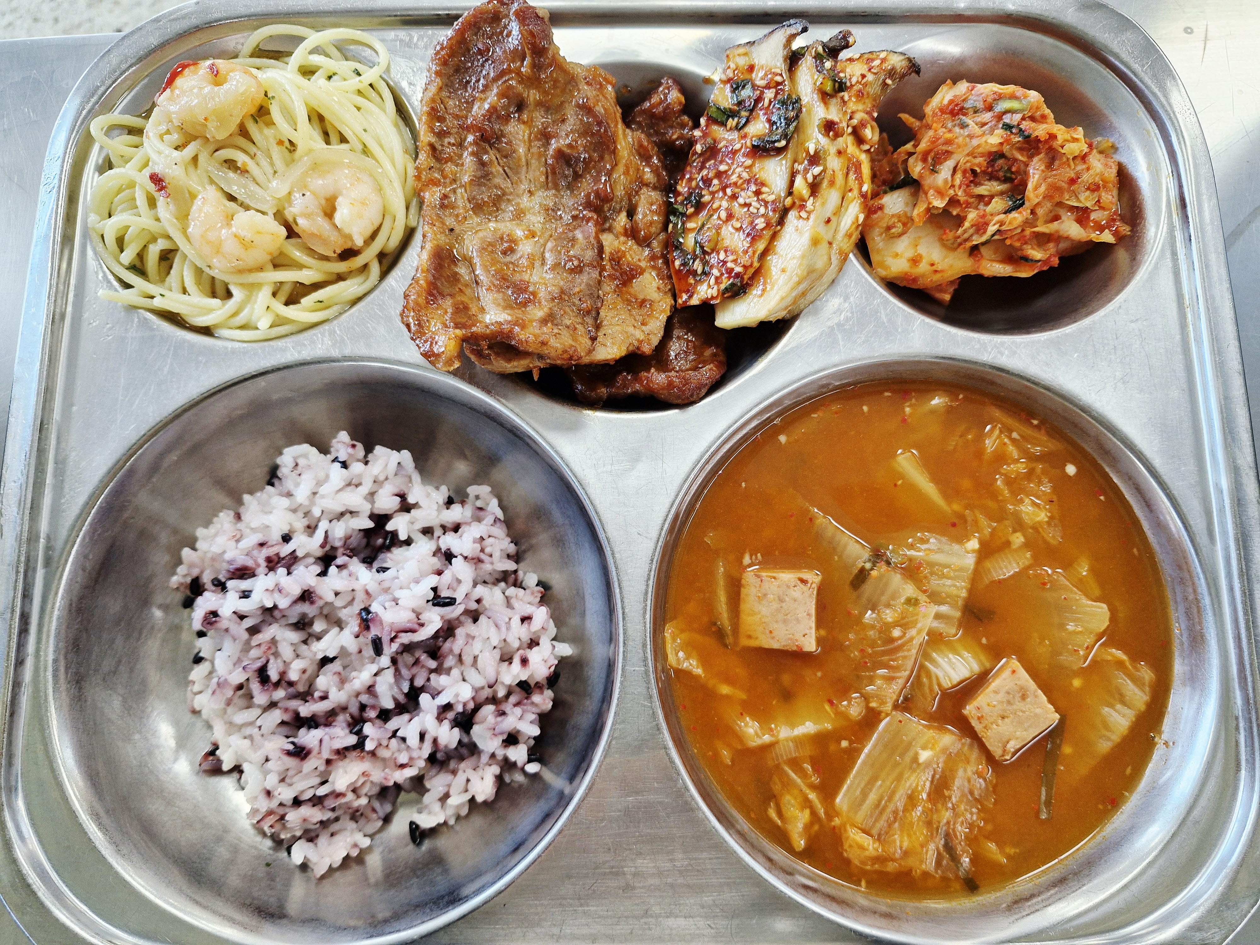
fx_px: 837
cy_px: 472
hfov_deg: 73.9
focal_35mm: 23
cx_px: 630
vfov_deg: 58.9
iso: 125
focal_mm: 5.54
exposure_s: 1/120
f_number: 1.8
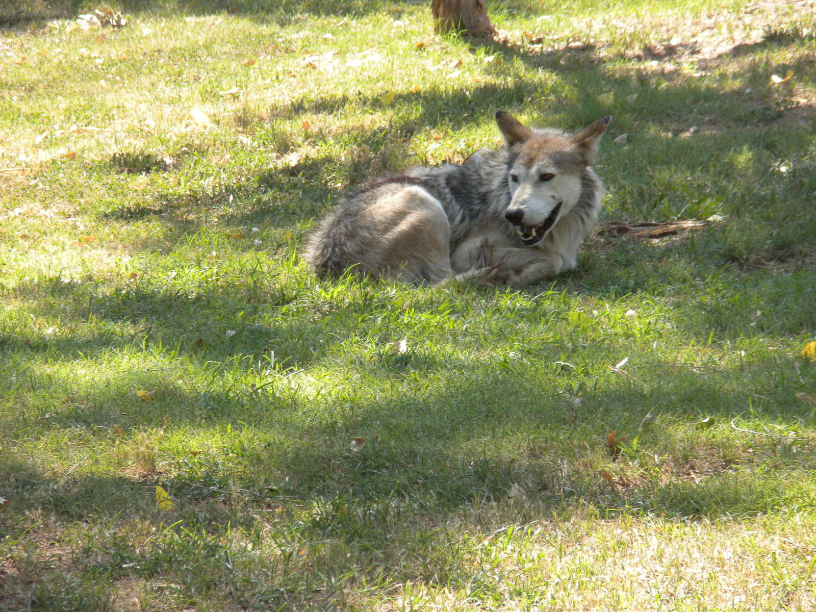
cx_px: 408
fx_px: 6129
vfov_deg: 5.7
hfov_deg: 7.6
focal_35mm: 260
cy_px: 306
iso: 330
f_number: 5.3
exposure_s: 1/367
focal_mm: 46.2
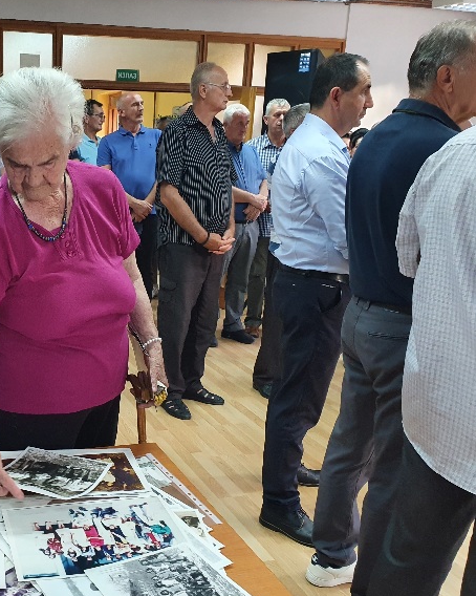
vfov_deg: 50.3
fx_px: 634
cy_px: 303
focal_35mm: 36
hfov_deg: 38.5
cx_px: 55
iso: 320
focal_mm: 4.32
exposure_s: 1/50
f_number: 2.4
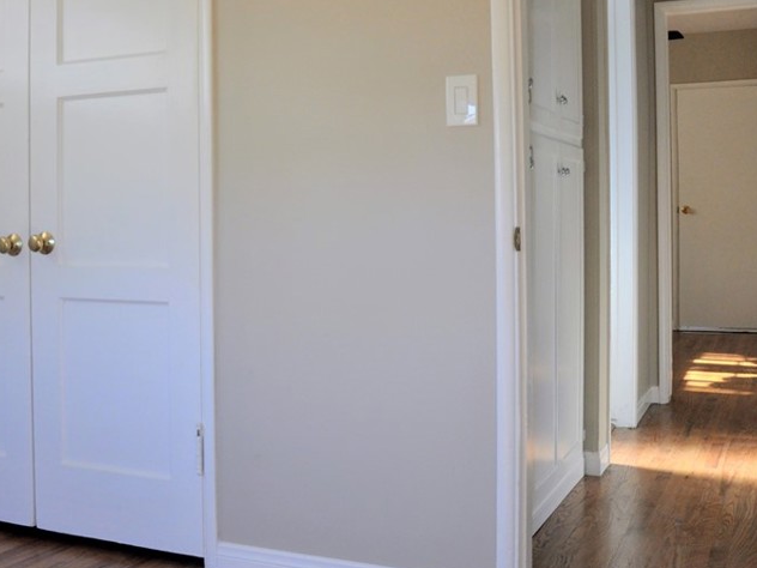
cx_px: 292
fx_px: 918
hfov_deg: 44.5
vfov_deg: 34.2
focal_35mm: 42
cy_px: 216
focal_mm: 18
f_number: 3.5
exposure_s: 1/125
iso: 450
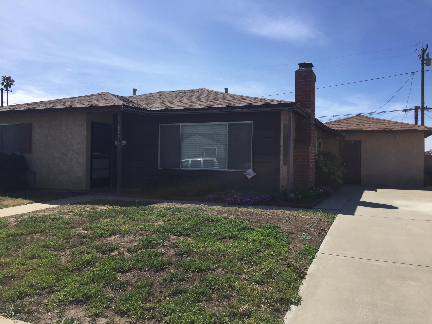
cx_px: 216
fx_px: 362
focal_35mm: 29
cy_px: 162
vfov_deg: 48.2
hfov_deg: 61.7
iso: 32
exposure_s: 1/2198
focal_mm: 4.15
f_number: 2.2
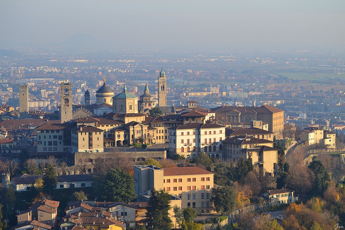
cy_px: 115
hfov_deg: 17.5
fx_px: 1121
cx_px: 172
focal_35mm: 117
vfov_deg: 11.7
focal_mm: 78
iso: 100
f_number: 7.1
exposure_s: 1/200
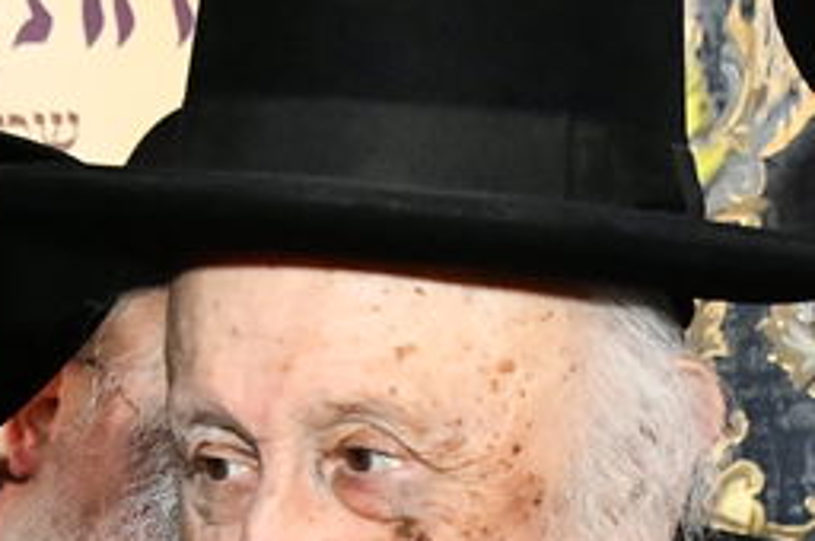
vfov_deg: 6.9
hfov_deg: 10.5
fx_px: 4454
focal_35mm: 197
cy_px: 711
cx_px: 449
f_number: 5.6
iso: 4000
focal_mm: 36
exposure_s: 1/160
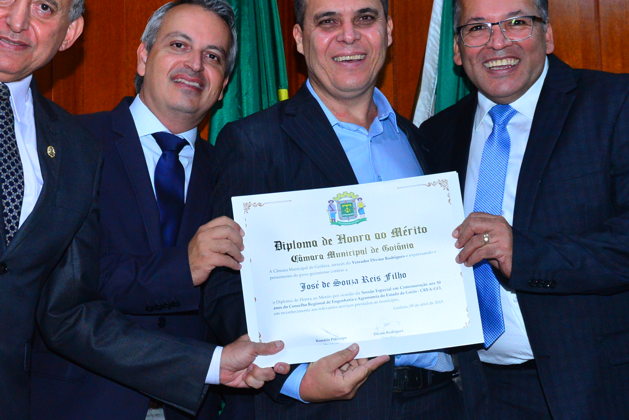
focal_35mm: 86
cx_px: 245
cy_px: 239
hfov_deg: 23.6
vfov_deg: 15.9
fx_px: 1503
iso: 3200
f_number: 6.3
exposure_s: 1/125
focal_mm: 48
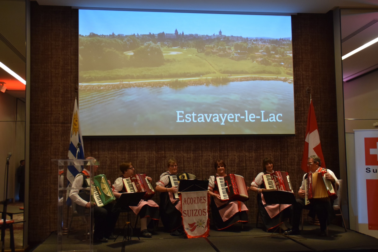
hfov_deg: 46.4
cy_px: 126
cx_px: 189
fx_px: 441
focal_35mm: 42
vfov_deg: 31.9
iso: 1600
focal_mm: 28
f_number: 4
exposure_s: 1/60
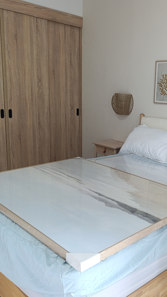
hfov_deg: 33.3
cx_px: 141
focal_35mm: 34
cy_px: 148
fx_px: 268
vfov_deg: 58.0
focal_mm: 6.14
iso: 400
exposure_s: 1/100
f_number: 1.6
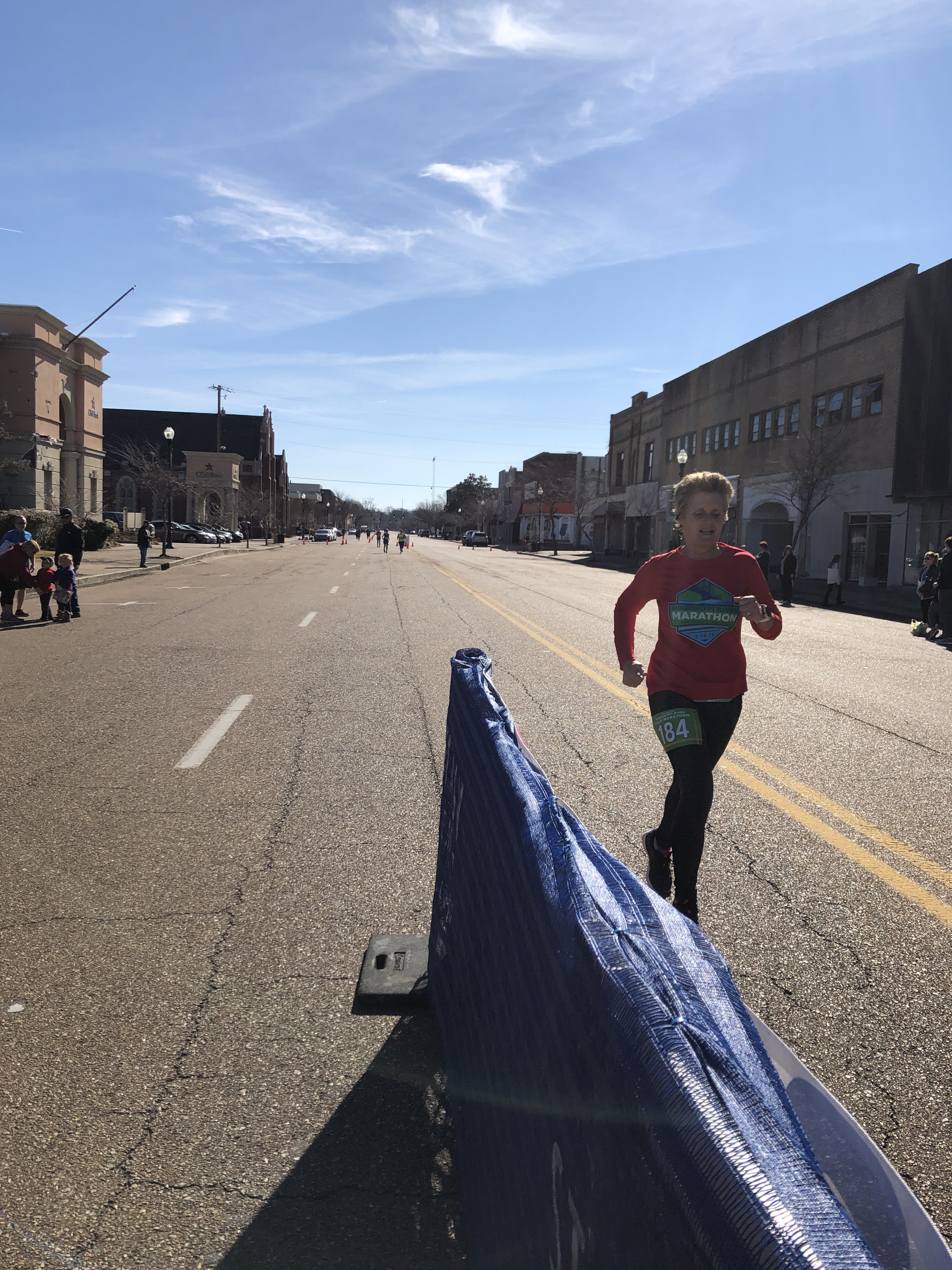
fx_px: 1063
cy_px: 627
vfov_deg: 61.7
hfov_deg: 48.2
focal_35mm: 29
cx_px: 466
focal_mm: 3.99
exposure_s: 1/4000
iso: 25
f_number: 1.8
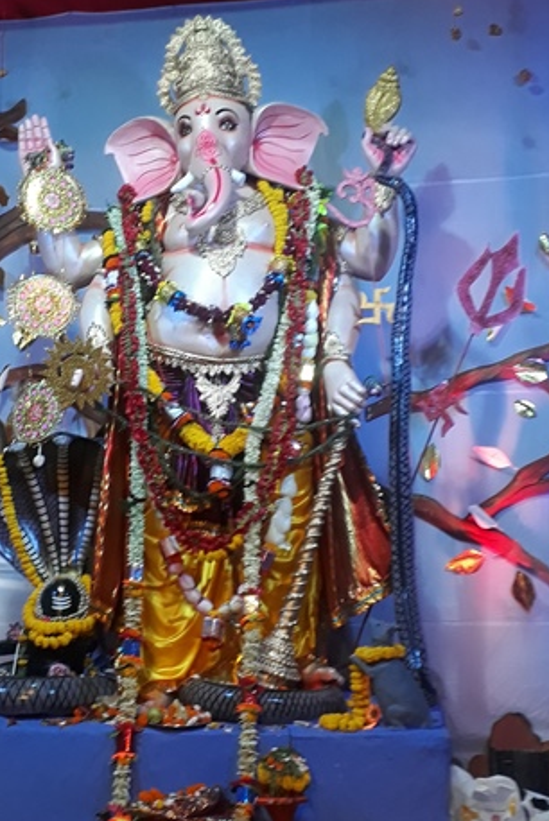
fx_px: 1119
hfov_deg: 27.4
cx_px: 187
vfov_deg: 40.3
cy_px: 367
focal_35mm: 49
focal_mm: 3.6
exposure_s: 1/33
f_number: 1.9
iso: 80
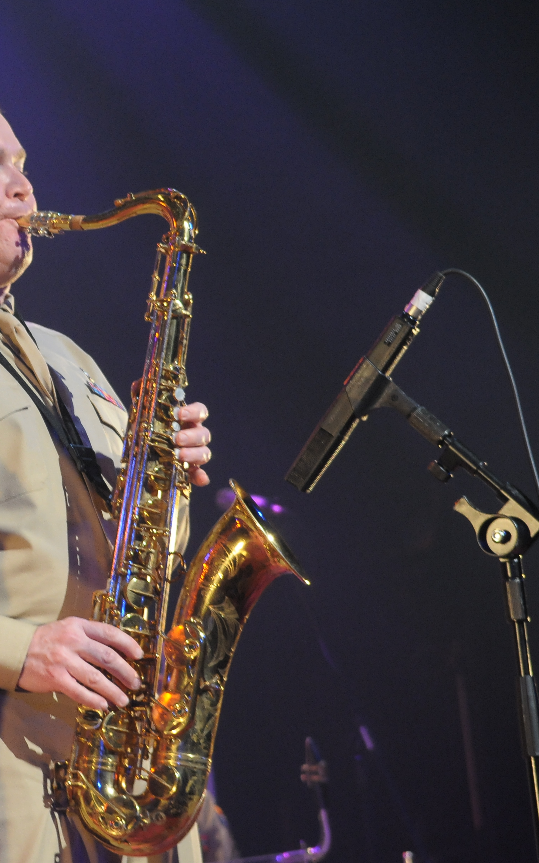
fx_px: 2979
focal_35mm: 127
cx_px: 41
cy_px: 432
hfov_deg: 10.3
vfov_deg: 16.5
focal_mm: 55
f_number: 4
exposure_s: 1/100
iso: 1000
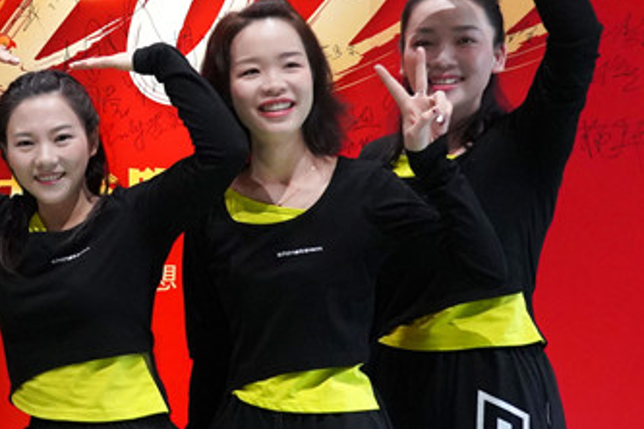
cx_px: -48
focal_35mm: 92
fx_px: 1646
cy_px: 137
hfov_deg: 21.1
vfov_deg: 14.8
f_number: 4
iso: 10000
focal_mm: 34
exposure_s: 1/160
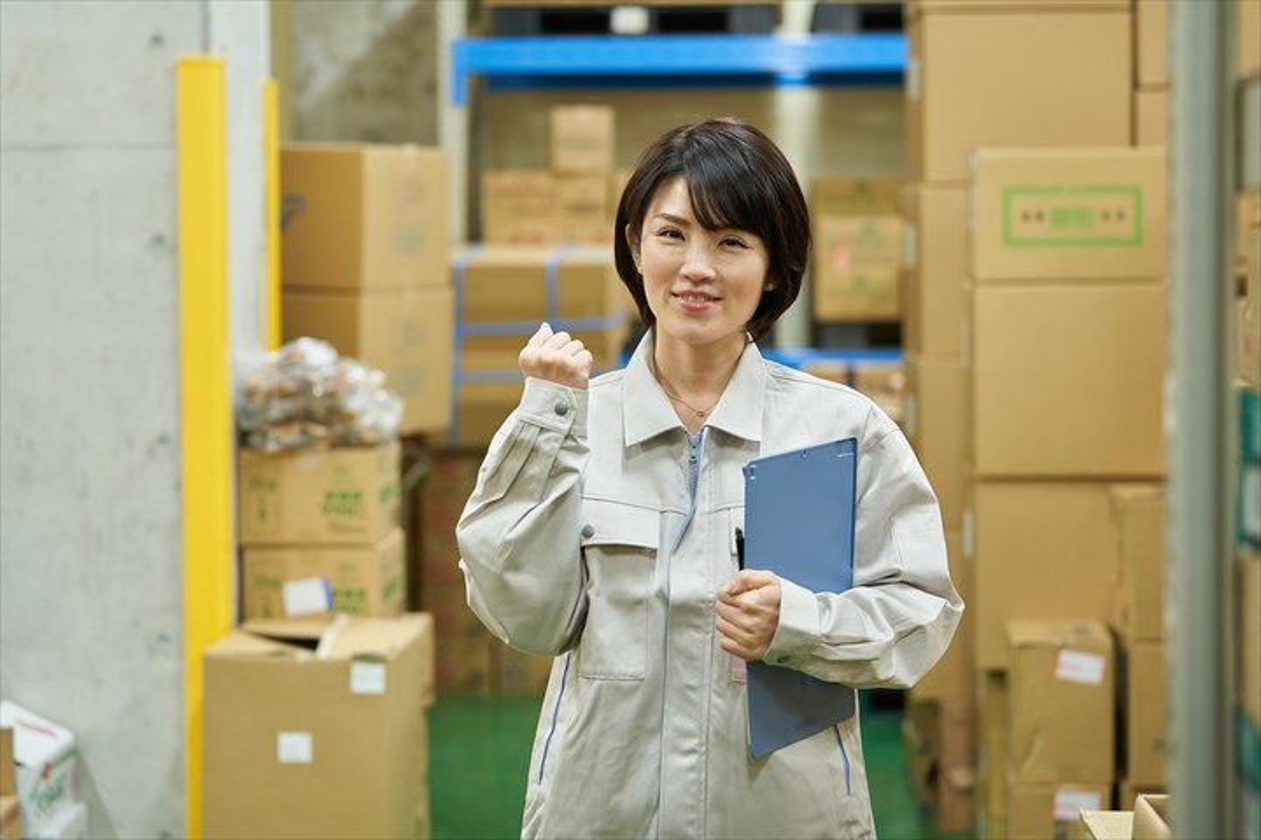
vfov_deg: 19.2
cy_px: 420
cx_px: 630
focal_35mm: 71
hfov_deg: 28.5
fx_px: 2487
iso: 400
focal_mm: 71
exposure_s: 1/50
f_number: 2.8
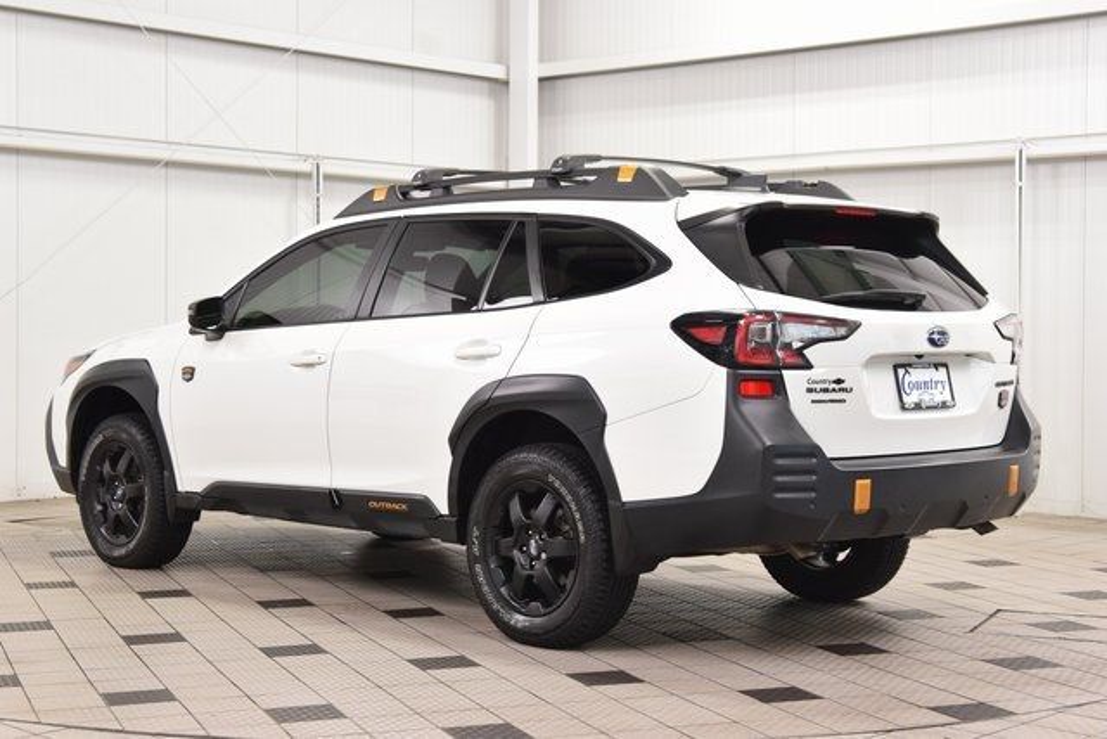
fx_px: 1845
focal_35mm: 60
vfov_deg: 22.6
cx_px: 554
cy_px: 370
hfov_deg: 33.4
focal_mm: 40
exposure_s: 1/60
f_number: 7.1
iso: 1600
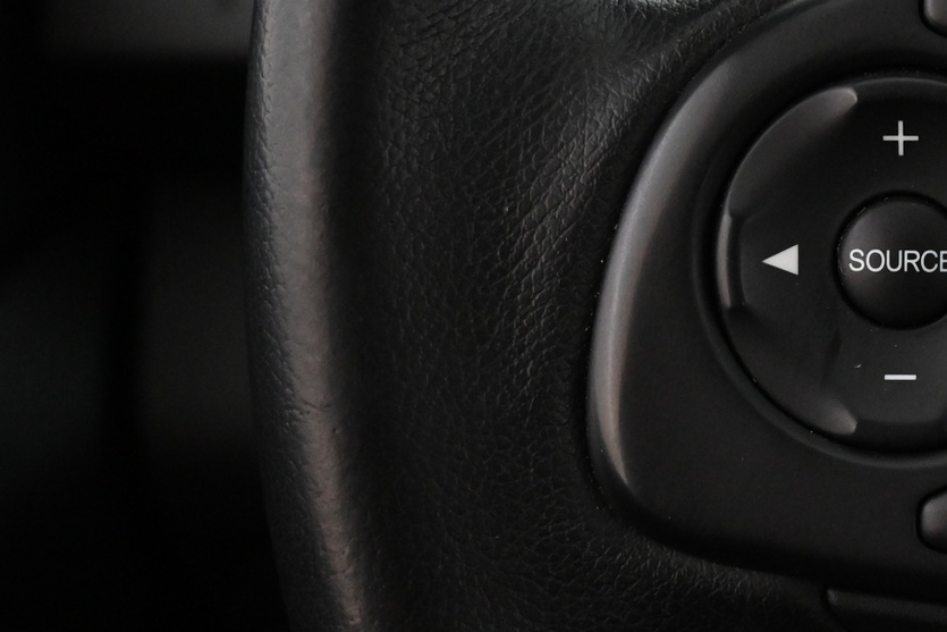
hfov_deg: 29.3
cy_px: 255
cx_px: 883
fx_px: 1722
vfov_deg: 20.8
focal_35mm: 65
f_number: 4
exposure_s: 1/40
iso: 4000
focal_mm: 22.5
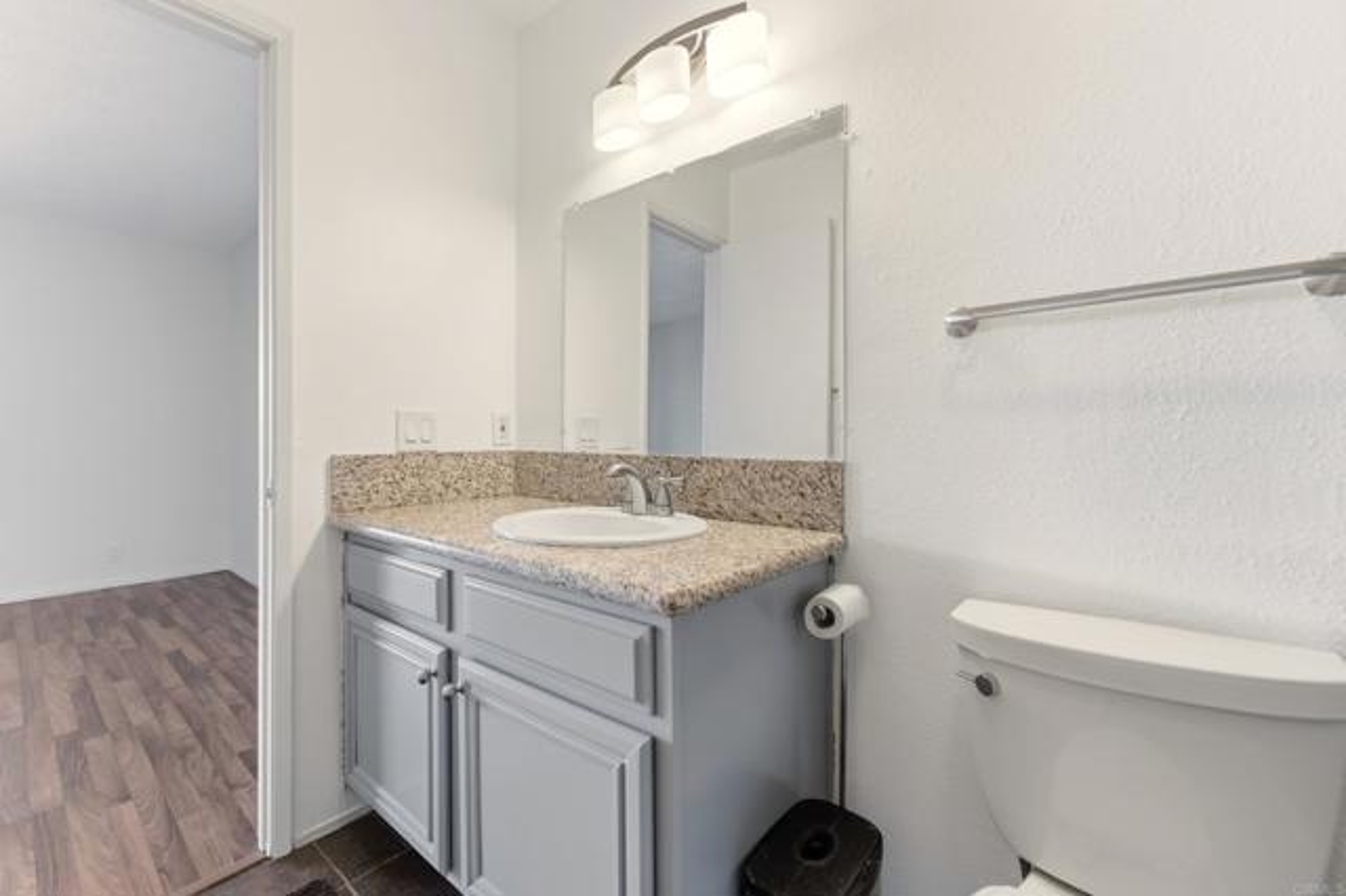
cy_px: 448
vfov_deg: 81.1
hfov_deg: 104.3
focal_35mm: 14
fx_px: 523
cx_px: 673
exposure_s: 1/400
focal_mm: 14
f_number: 6.3
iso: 250
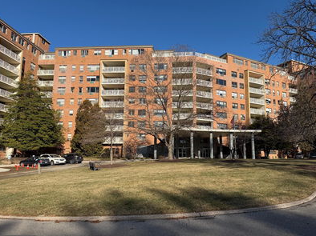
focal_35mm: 26
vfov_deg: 53.0
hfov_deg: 67.3
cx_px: 166
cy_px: 121
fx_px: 237
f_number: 1.78
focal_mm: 6.76
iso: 80
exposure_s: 1/5319
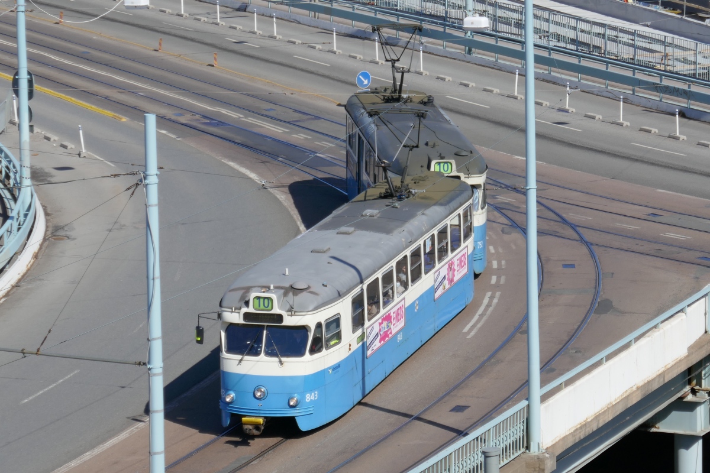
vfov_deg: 8.6
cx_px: 355
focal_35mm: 160
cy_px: 236
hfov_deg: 12.8
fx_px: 3155
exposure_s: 1/640
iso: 125
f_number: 5.9
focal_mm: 58.3
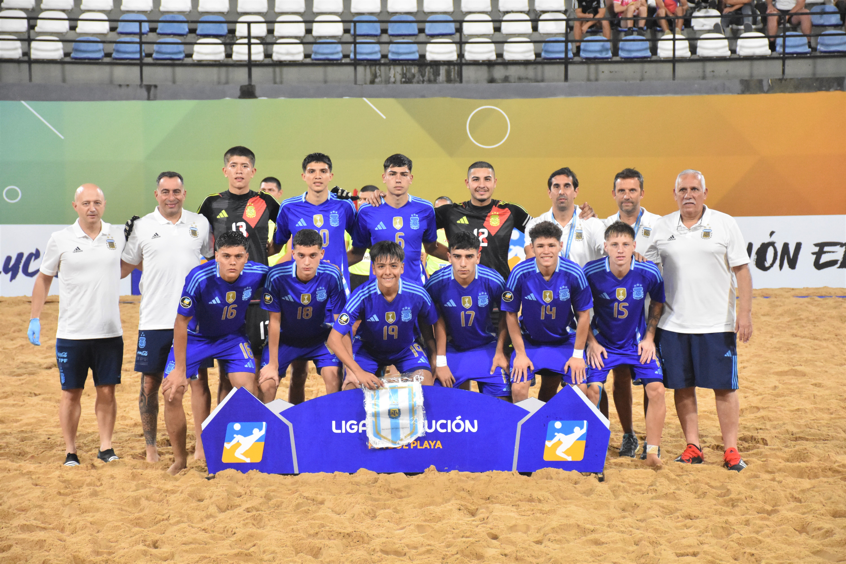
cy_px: 282
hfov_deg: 18.2
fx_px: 2644
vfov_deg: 12.2
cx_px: 423
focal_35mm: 112
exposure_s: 1/640
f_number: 5
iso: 4000
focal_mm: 75
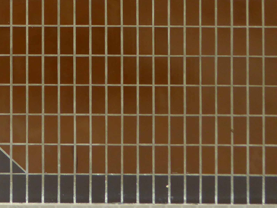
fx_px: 1032
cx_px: -69
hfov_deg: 14.7
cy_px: -99
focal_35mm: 129
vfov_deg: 11.1
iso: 100
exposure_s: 1/100
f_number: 3.8
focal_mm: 7.2
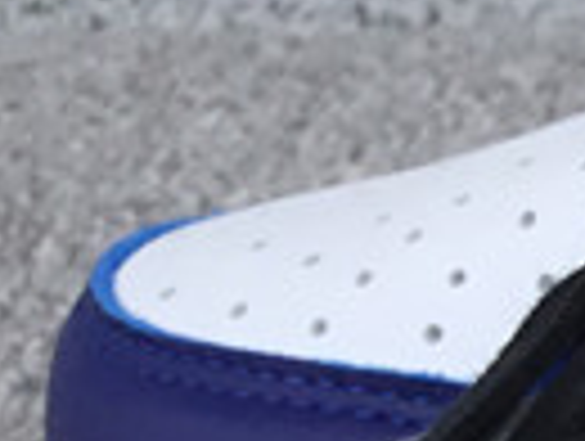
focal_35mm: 214
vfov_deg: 6.7
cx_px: 1912
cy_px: 943
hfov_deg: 7.7
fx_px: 3623
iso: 25
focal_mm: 3.3
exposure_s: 1/367
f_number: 2.4
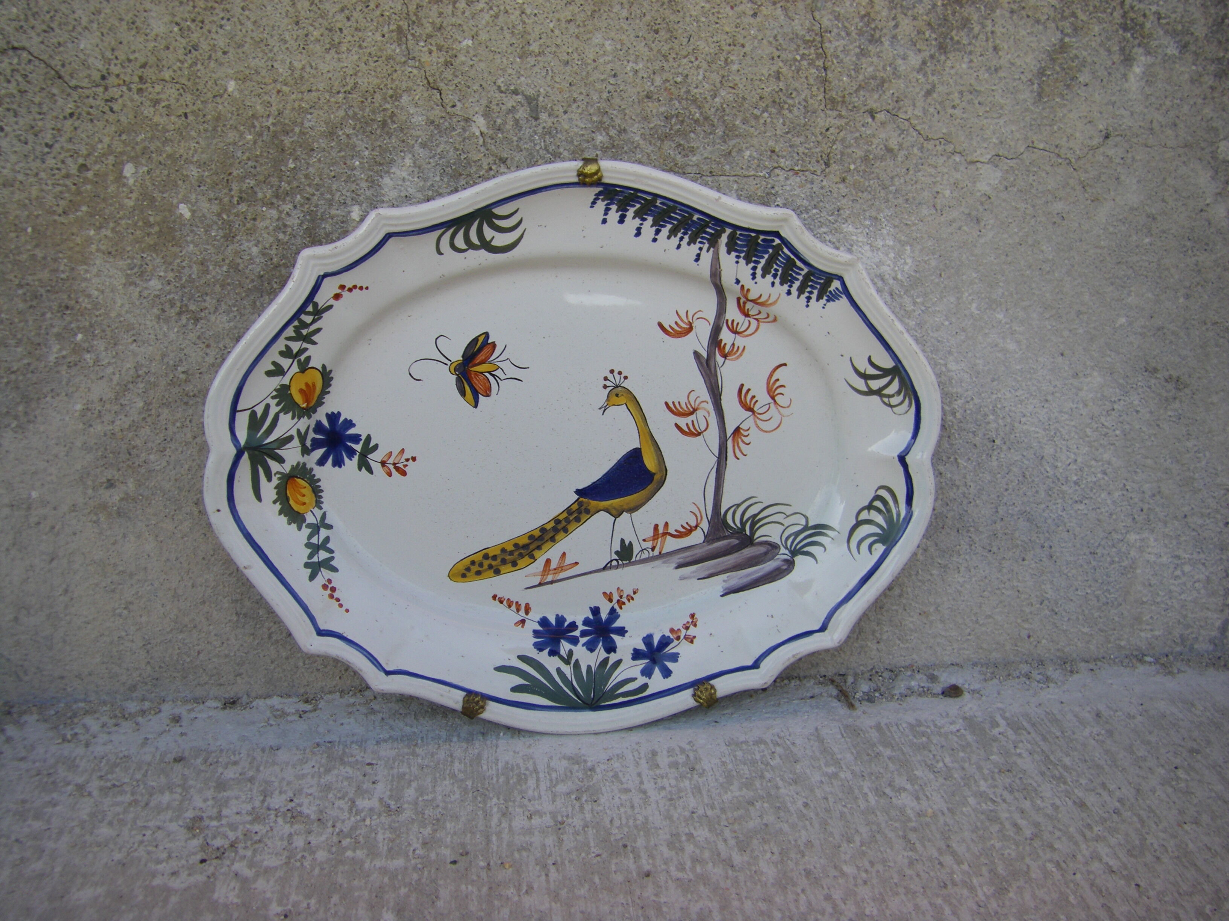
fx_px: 1349
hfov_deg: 49.0
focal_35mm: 38
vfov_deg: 37.7
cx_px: 614
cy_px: 460
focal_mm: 6.3
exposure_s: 1/50
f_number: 3.5
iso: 64
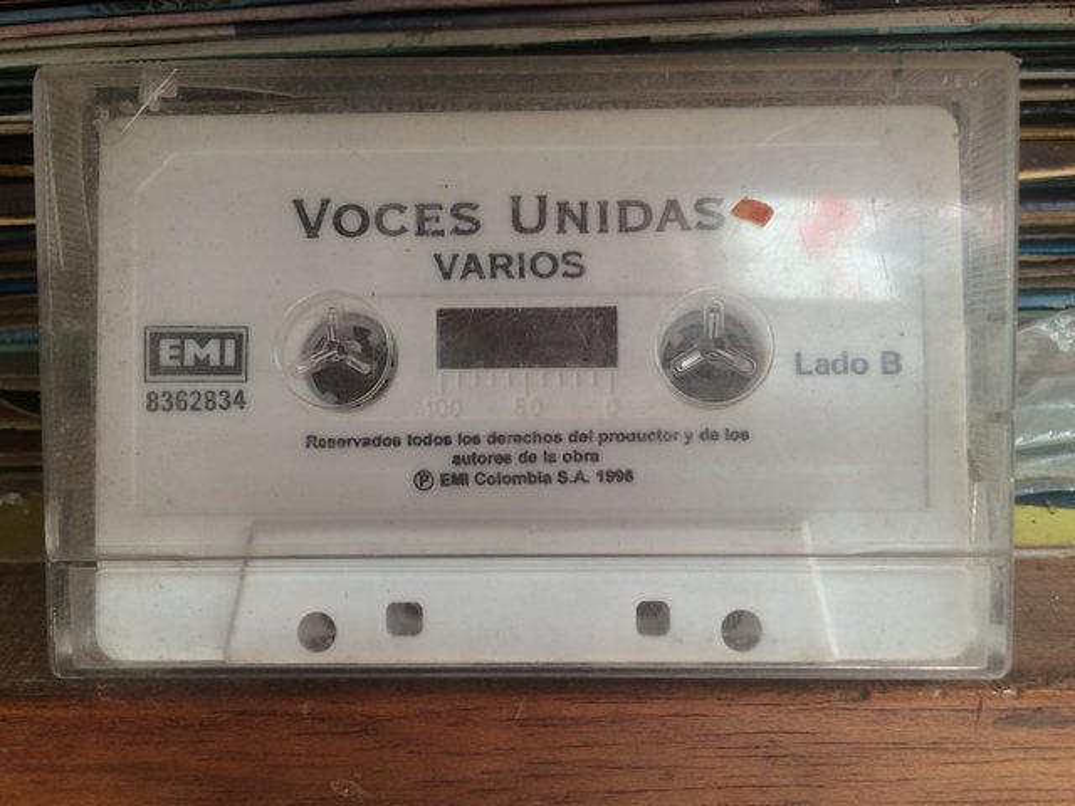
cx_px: 538
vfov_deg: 48.2
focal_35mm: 29
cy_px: 403
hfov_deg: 61.7
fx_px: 901
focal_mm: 4.15
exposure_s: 1/30
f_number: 2.2
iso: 64
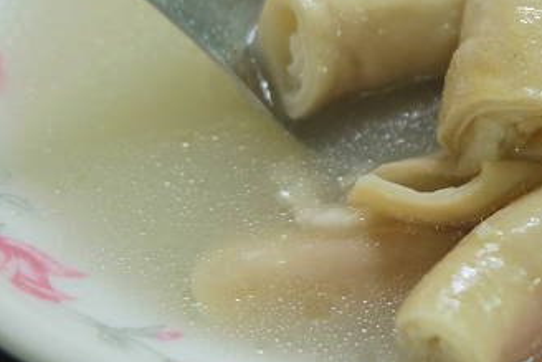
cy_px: 79
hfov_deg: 24.2
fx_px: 1205
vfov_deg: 17.0
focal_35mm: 80
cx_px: 539
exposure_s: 1/30
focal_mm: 23.2
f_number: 4.2
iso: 800
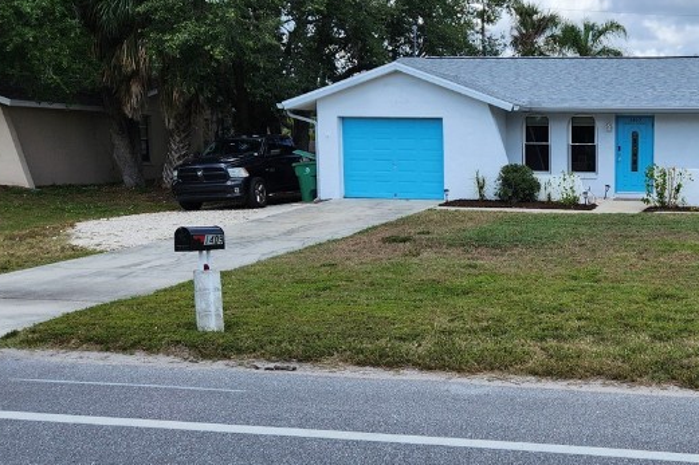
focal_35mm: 47
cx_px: 624
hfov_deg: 39.1
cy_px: 279
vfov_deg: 28.6
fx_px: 912
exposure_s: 1/1418
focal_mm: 5.4
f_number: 1.8
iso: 20
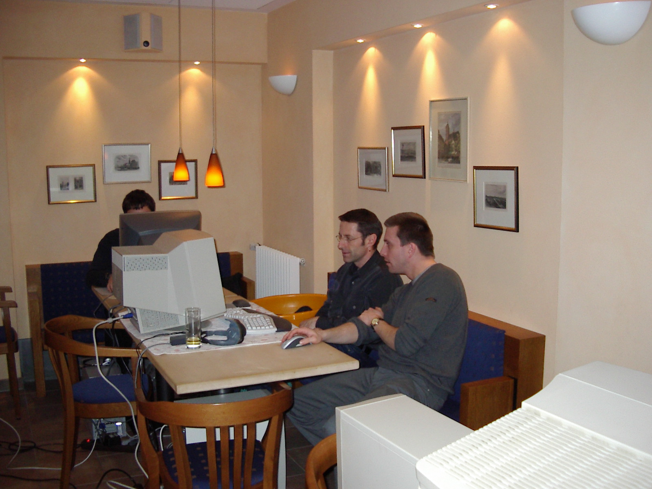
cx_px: 326
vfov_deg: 37.7
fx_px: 716
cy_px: 244
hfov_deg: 49.0
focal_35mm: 38
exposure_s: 1/60
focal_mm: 5.8
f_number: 2.6
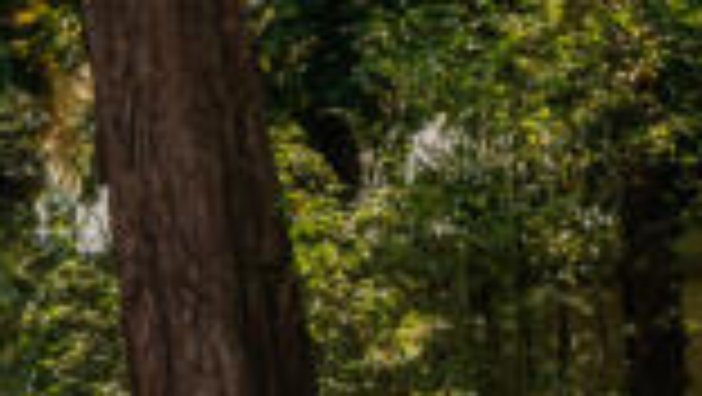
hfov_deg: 8.0
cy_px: 277
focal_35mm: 241
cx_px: -1202
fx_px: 4489
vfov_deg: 5.0
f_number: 10
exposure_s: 1/250
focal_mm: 35
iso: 200
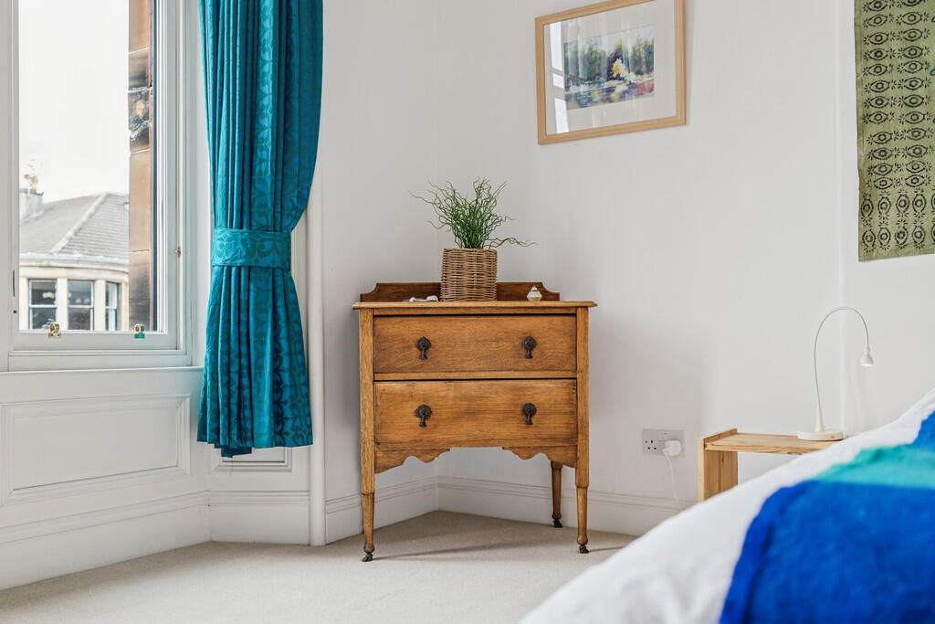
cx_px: 468
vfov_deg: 37.9
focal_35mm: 35
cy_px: 312
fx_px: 909
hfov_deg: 54.4
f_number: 4
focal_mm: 35
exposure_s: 1/100
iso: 400
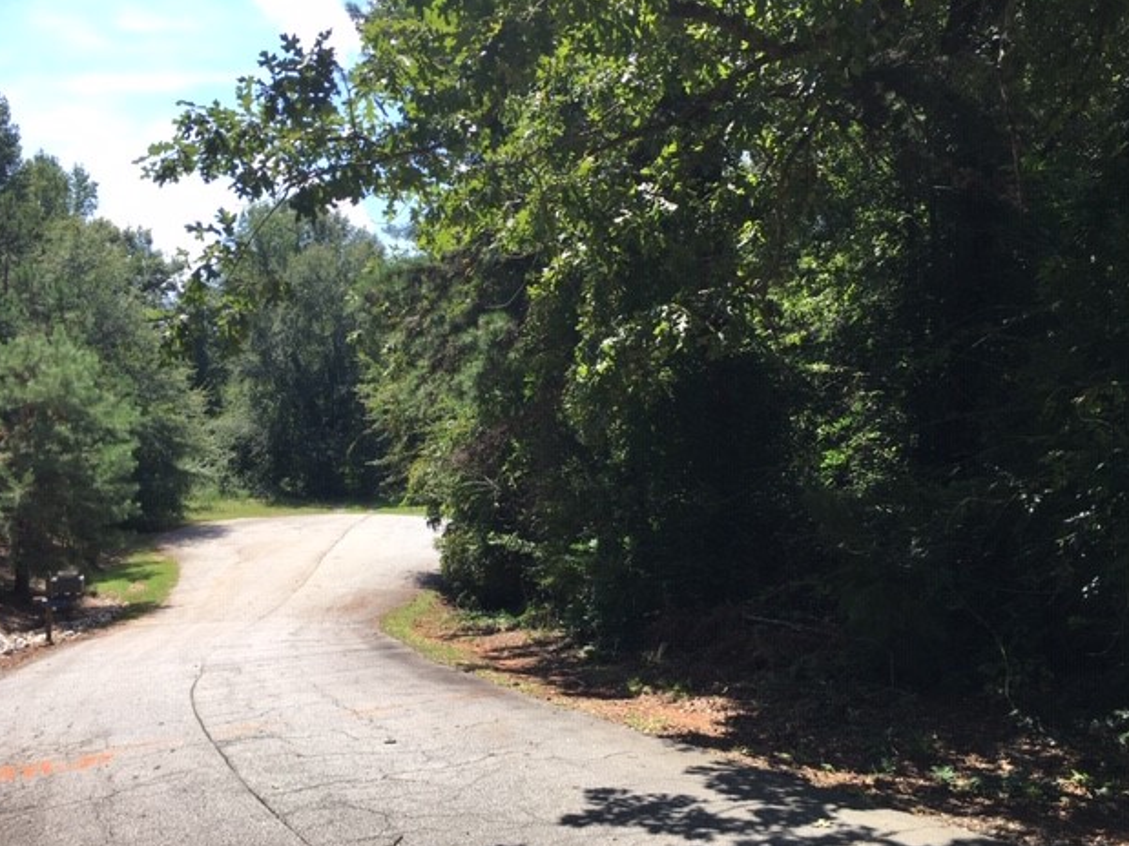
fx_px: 978
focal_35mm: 30
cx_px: 564
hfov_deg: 60.0
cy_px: 432
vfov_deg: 46.8
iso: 25
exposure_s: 1/927
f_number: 2.2
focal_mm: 4.15
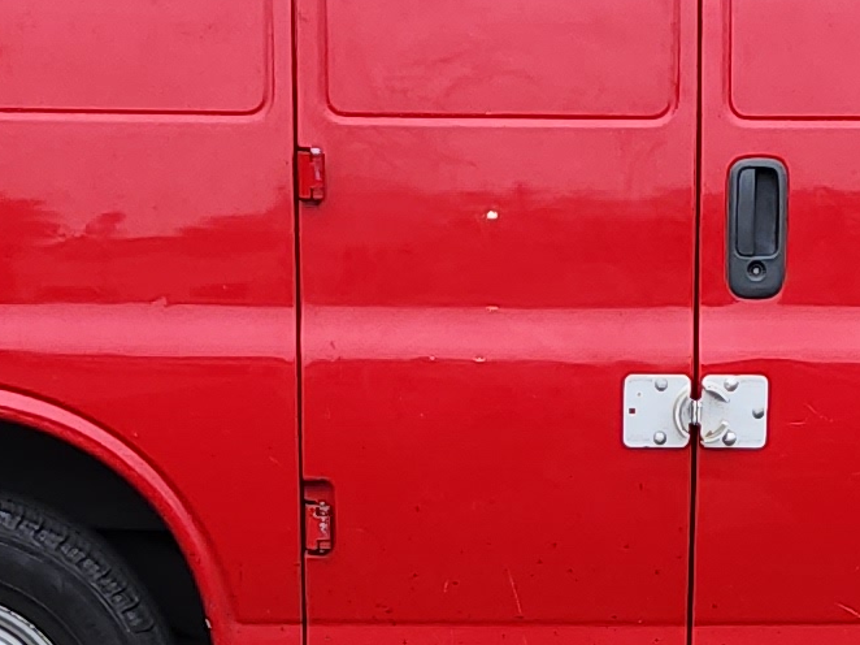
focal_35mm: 139
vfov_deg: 10.4
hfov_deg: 14.2
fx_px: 3452
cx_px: 522
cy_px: 913
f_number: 1.8
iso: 25
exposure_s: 1/120
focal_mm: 6.4
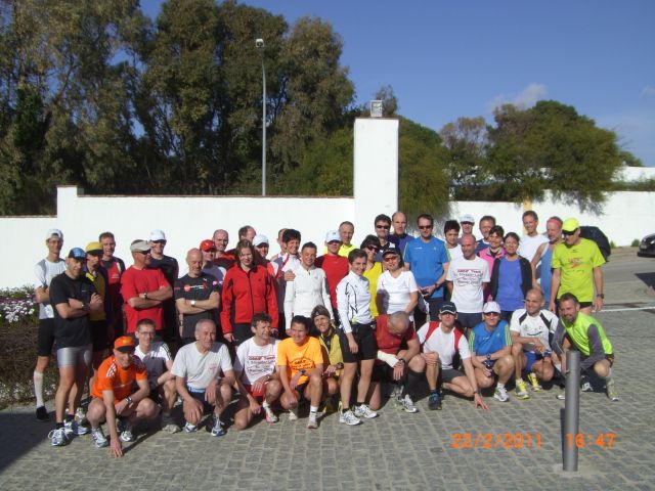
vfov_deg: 37.7
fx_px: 719
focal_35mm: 38
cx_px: 328
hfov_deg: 49.0
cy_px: 246
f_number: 4.3
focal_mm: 6.2
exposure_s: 1/1600
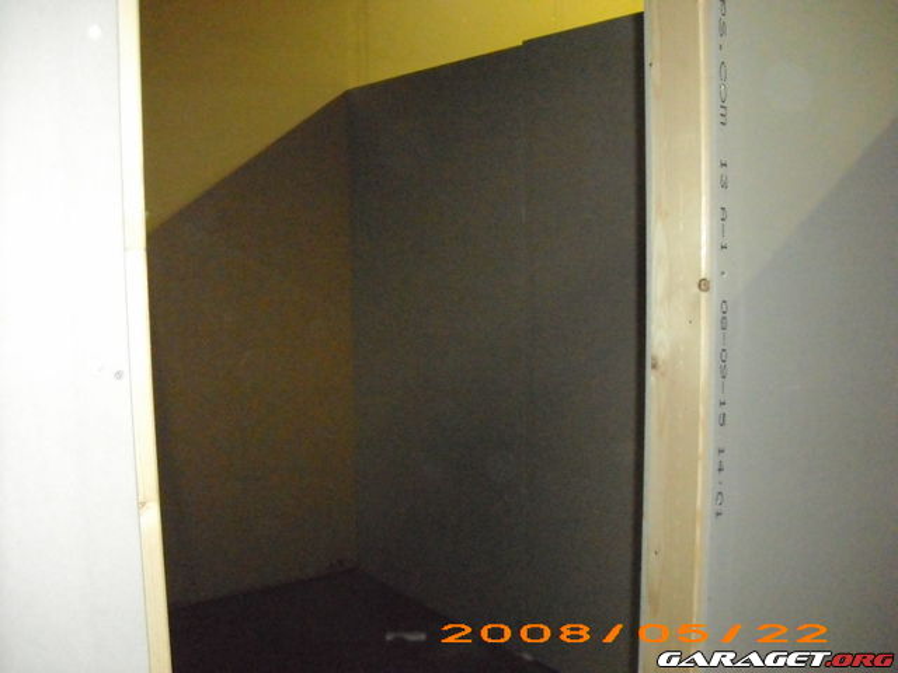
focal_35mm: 37
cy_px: 336
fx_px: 960
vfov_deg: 38.7
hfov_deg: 50.1
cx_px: 449
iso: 1600
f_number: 2.7
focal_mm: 6.2
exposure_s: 1/60
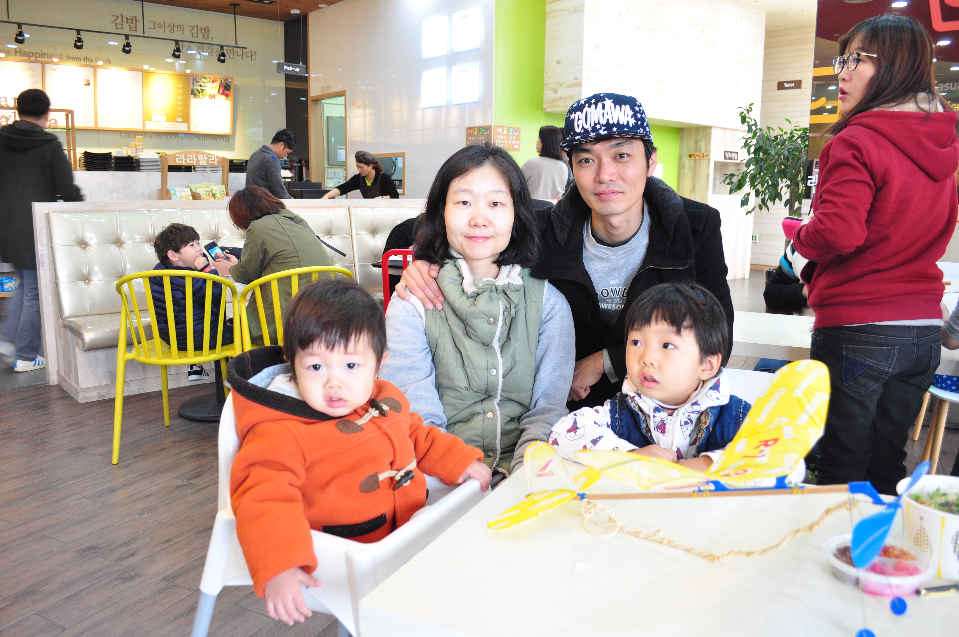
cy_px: 318
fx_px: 718
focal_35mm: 27
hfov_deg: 67.4
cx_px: 480
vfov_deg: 47.8
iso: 500
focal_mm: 18
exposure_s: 1/25
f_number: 5.6
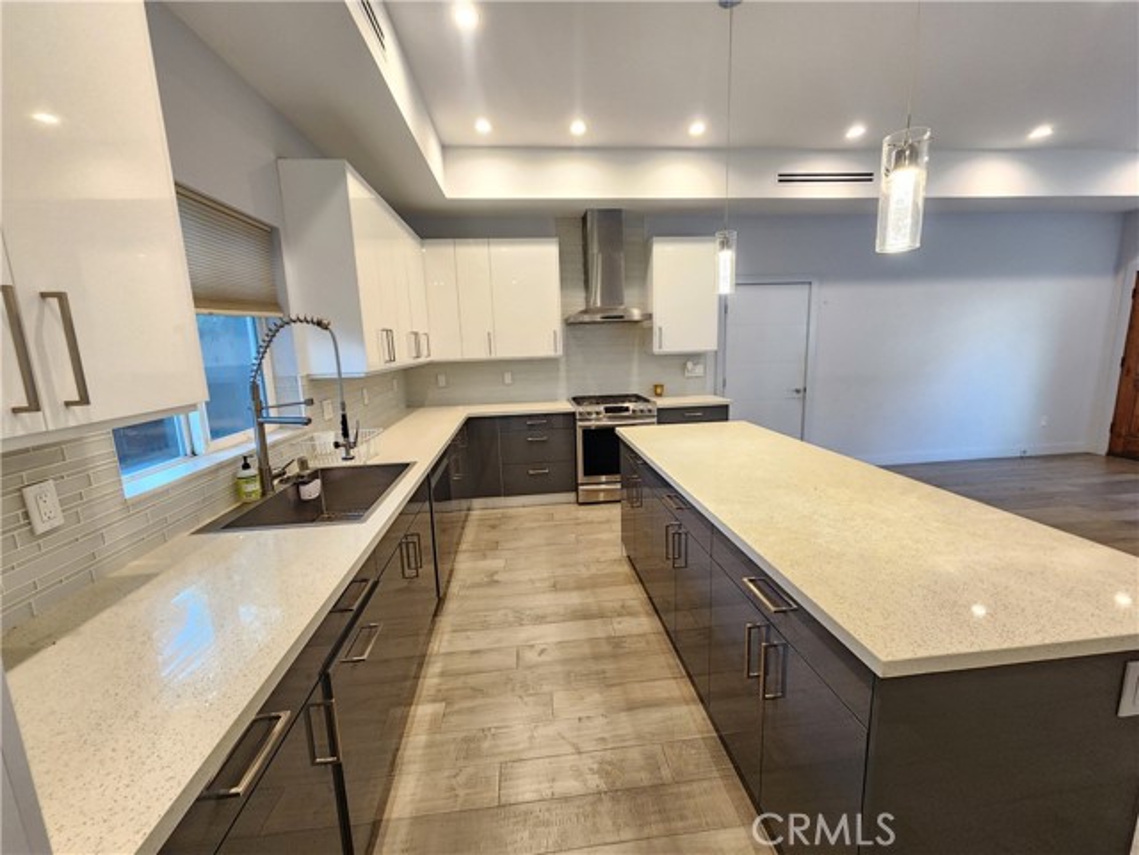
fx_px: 428
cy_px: 428
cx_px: 570
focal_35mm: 13
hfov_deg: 106.2
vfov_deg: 89.9
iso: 400
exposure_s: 1/60
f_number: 2.2
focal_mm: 2.2
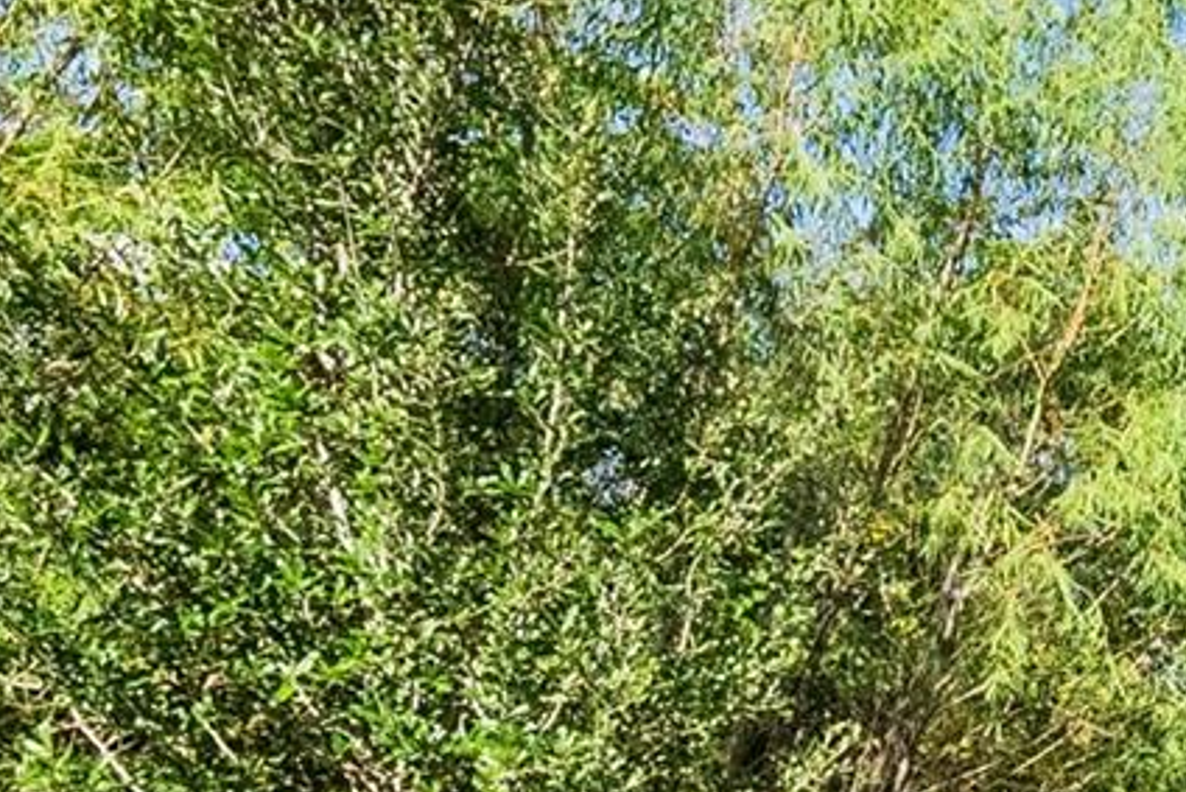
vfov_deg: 22.0
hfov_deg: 20.8
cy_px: 900
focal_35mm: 58
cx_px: 2227
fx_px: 1911
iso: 400
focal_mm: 12
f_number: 4.5
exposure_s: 1/8000
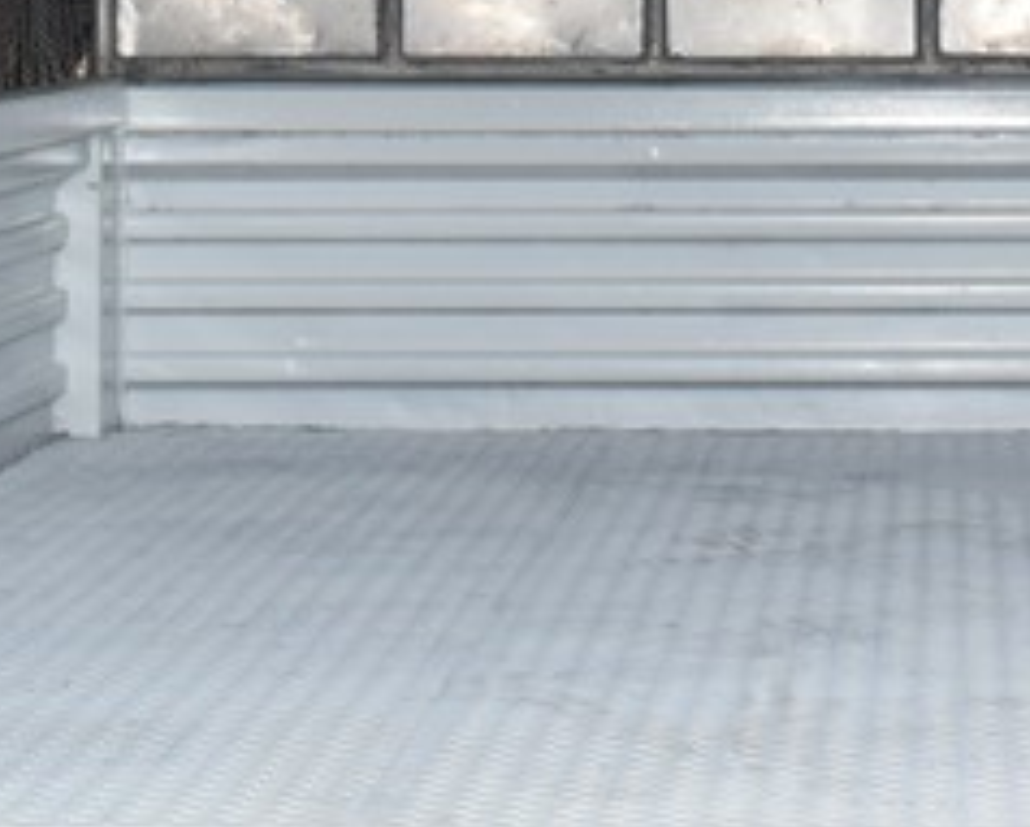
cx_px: 857
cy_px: -487
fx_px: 5158
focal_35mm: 169
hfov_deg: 11.4
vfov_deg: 8.9
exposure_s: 1/200
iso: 500
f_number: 10
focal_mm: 26
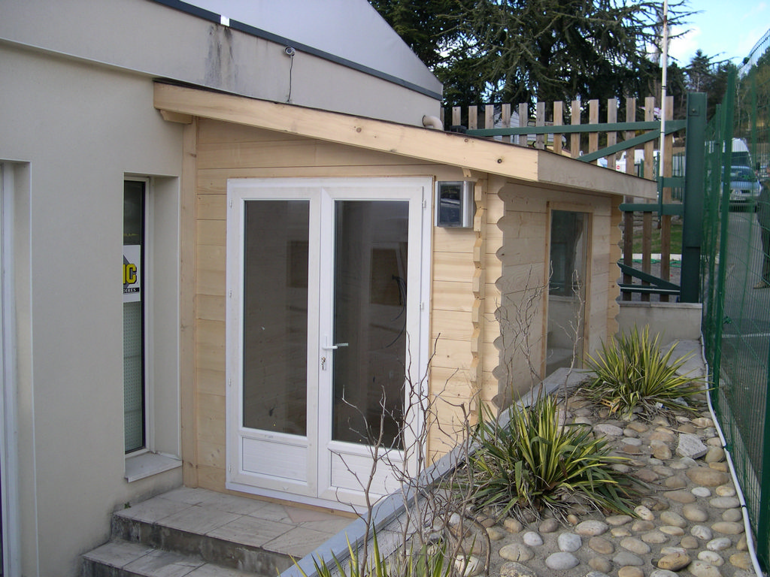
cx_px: 385
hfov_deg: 49.0
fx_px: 845
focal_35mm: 38
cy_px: 288
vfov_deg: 37.7
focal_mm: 8
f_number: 2.8
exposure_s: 1/336
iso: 100
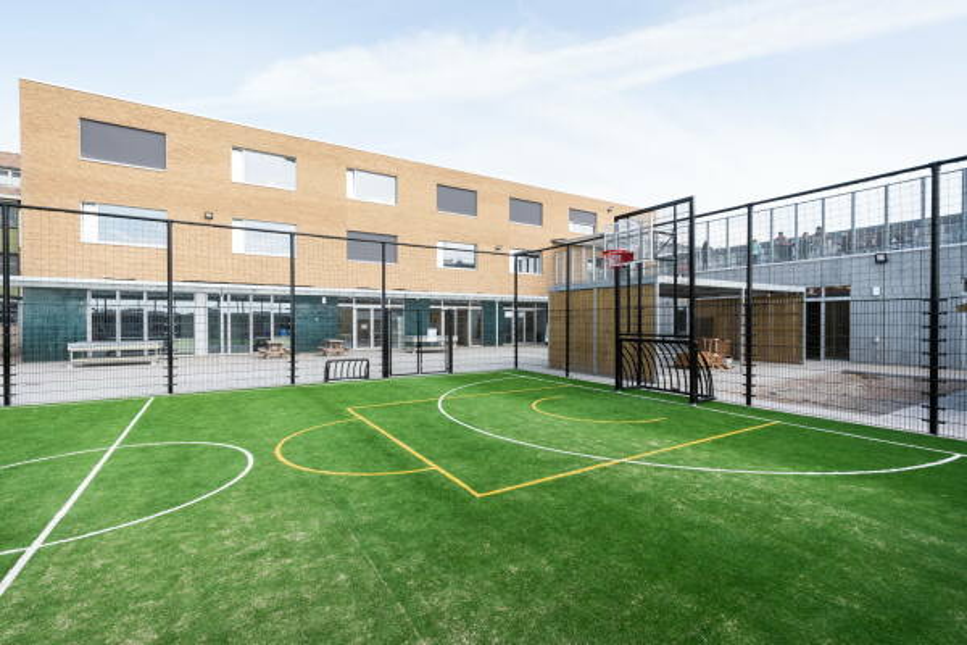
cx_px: 484
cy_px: 322
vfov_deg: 73.7
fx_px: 430
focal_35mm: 16
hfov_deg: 96.7
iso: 400
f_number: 11
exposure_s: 1/320
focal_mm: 16
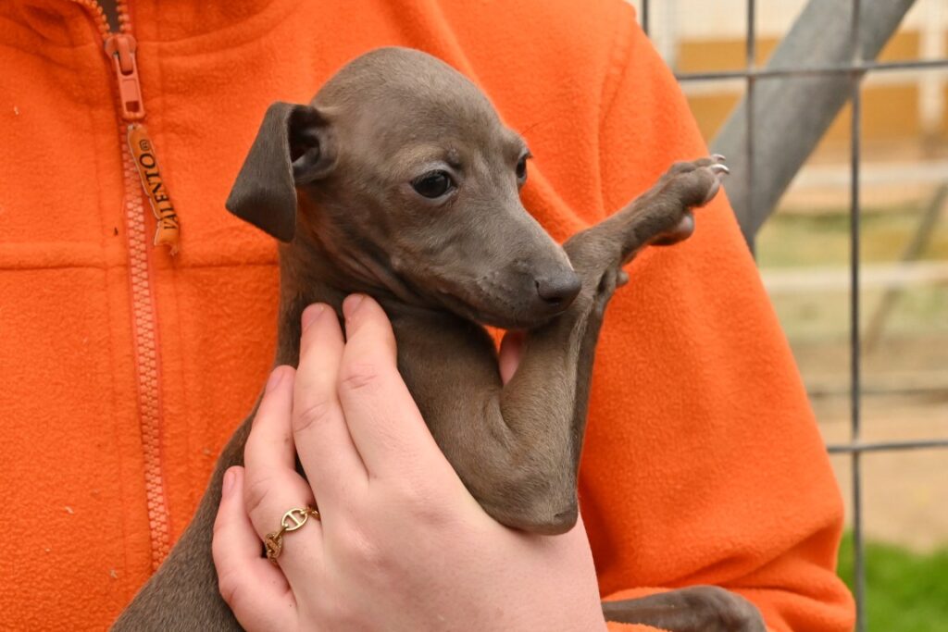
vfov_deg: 16.3
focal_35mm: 84
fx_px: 2212
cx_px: 474
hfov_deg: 24.2
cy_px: 316
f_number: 7.1
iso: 4500
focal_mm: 56
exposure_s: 1/4000
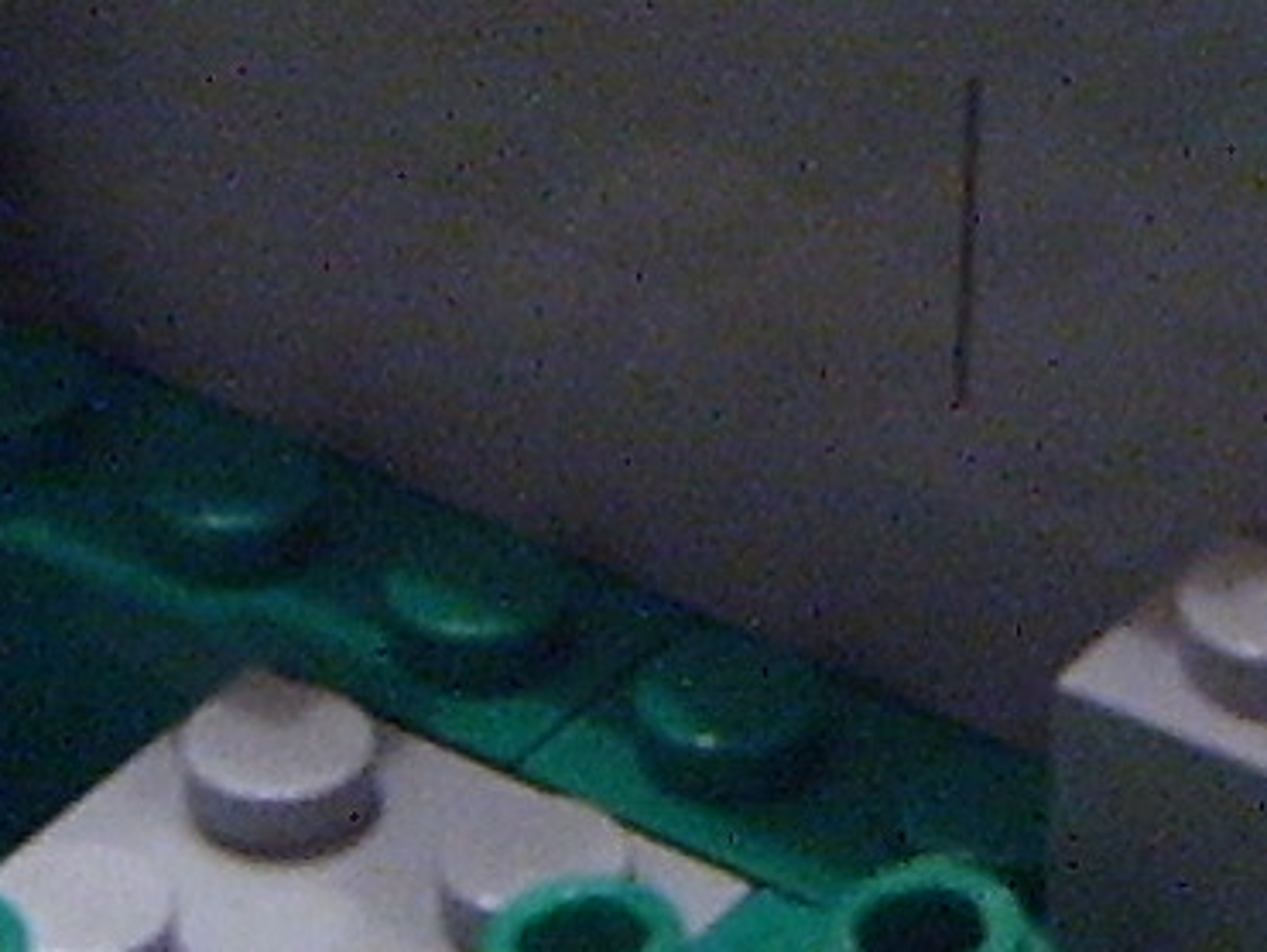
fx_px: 8314
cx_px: 907
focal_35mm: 227
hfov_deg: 8.7
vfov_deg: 6.5
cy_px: -507
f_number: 2.9
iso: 141
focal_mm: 6.2
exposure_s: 1/8
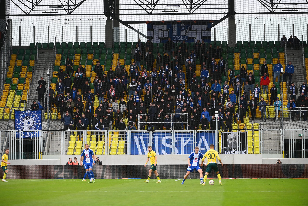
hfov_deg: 10.3
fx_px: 1711
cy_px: 103
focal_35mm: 200
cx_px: 154
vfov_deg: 6.9
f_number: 4
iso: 400
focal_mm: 200
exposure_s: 1/1000
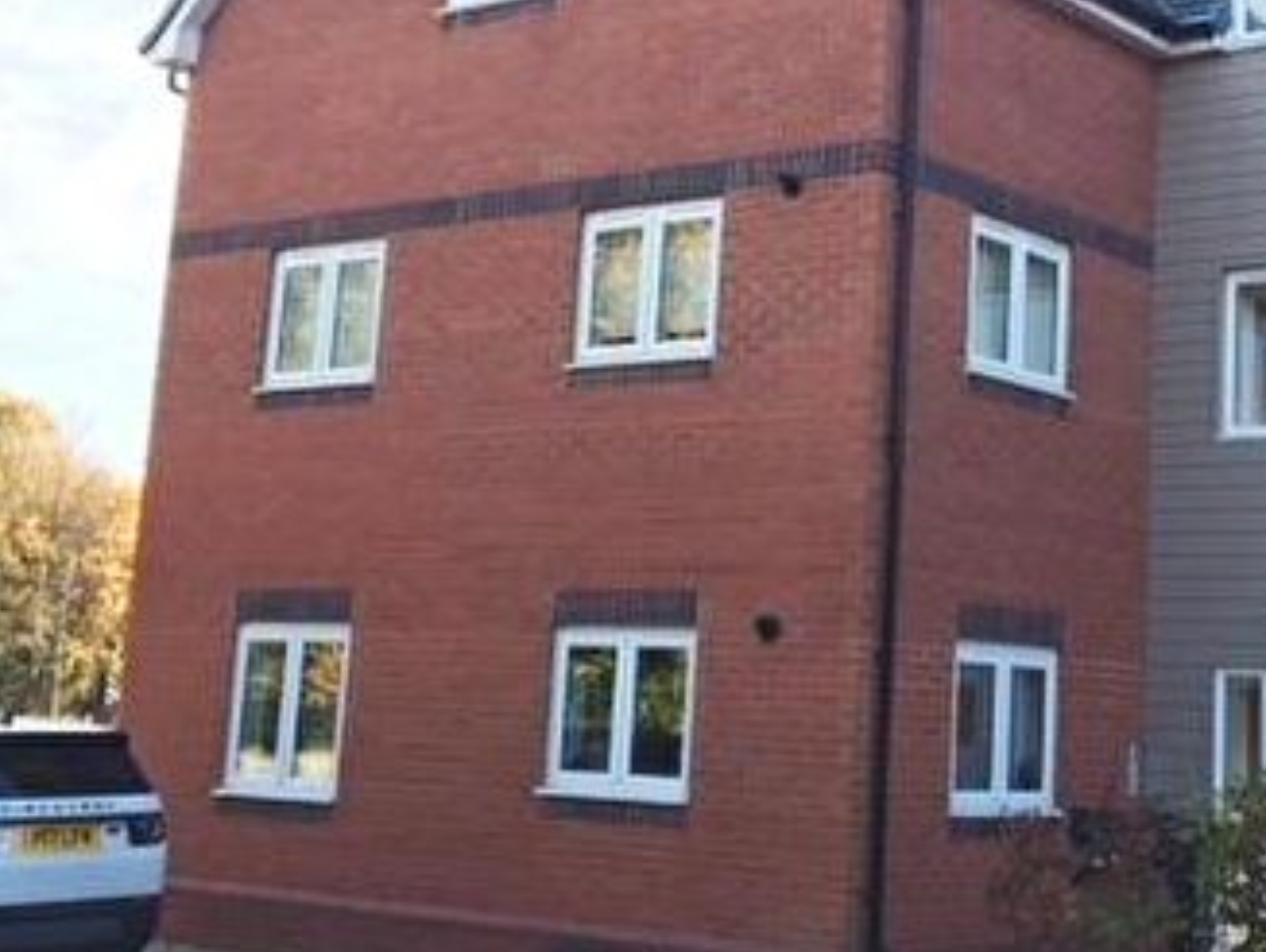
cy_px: 296
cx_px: 914
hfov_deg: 30.7
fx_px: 2270
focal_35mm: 62
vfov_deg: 23.6
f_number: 2.2
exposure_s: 1/392
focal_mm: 4.15
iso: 25
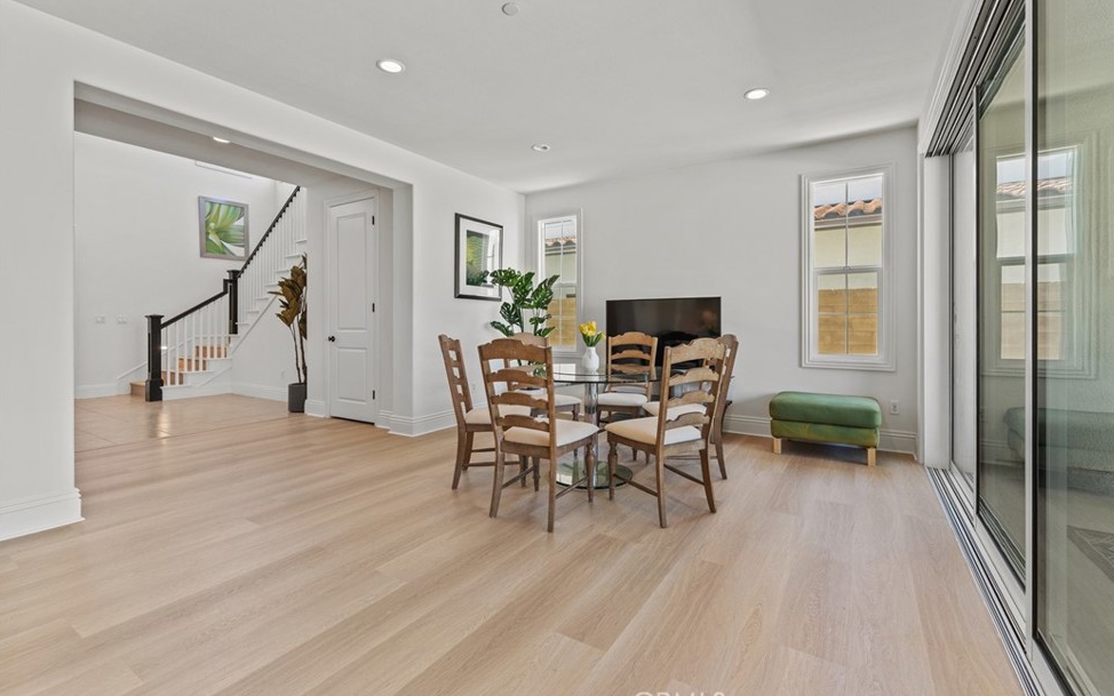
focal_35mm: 15
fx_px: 455
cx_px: 580
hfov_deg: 101.4
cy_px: 329
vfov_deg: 74.7
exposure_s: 1/15
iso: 400
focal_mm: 14
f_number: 6.3
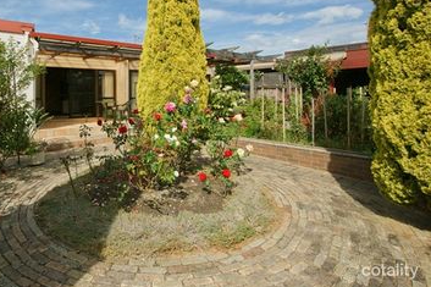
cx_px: 151
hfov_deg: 81.8
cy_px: 104
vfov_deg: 60.9
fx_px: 239
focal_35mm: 20
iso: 100
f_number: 11
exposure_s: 1/125
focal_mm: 10
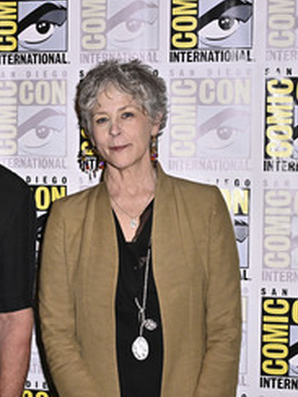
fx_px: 895
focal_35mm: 78
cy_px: 228
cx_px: 30
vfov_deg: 25.0
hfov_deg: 18.6
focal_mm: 44
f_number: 4.5
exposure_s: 1/320
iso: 1600
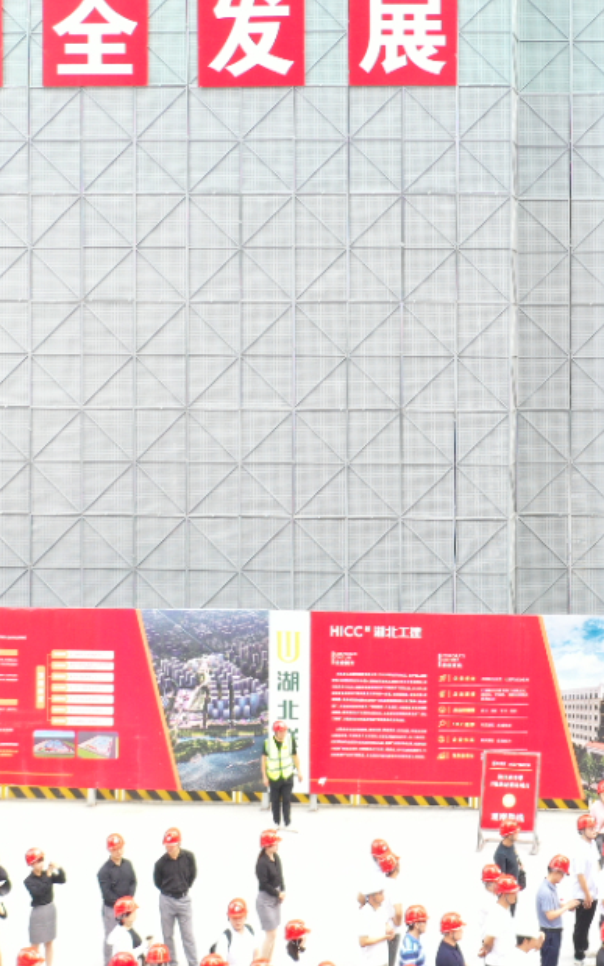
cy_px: 347
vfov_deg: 34.3
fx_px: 1554
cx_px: 684
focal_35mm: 59
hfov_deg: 20.8
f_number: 3.5
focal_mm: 10.26
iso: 100
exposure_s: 1/80
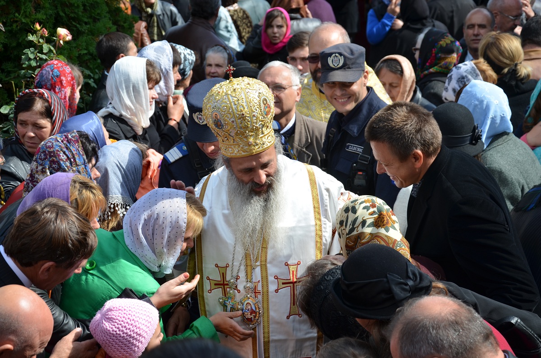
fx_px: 1169
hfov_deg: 26.0
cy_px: 179
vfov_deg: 17.4
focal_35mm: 78
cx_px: 270
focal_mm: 52
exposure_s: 1/200
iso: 100
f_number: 5
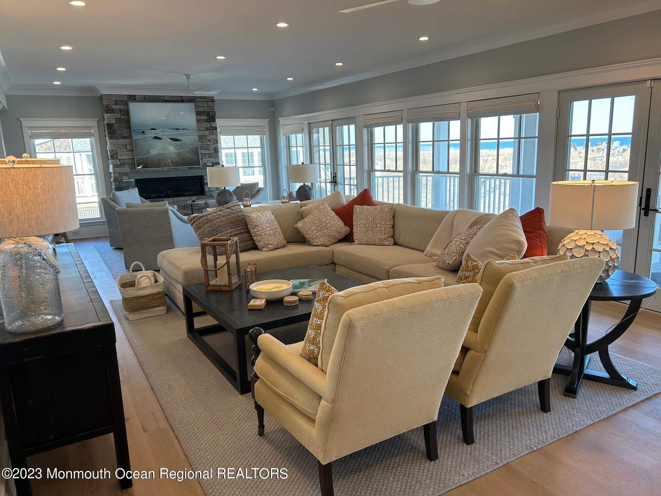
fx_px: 496
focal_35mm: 26
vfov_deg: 53.1
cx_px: 330
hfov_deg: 67.3
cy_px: 248
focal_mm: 5.7
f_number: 1.5
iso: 64
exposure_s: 1/144
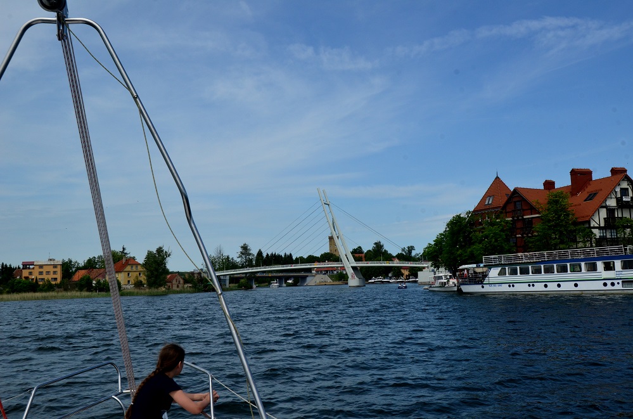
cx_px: 316
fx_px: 631
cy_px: 210
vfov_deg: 36.7
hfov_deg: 53.2
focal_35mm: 36
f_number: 13
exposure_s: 1/500
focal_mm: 24
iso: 400
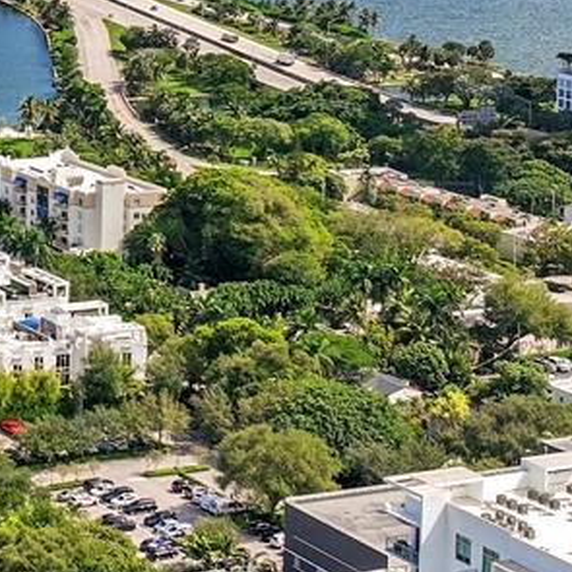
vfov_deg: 14.7
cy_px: -79
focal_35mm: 115
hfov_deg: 13.7
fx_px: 2150
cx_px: -434
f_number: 2.8
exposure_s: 1/2500
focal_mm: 12.29
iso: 100
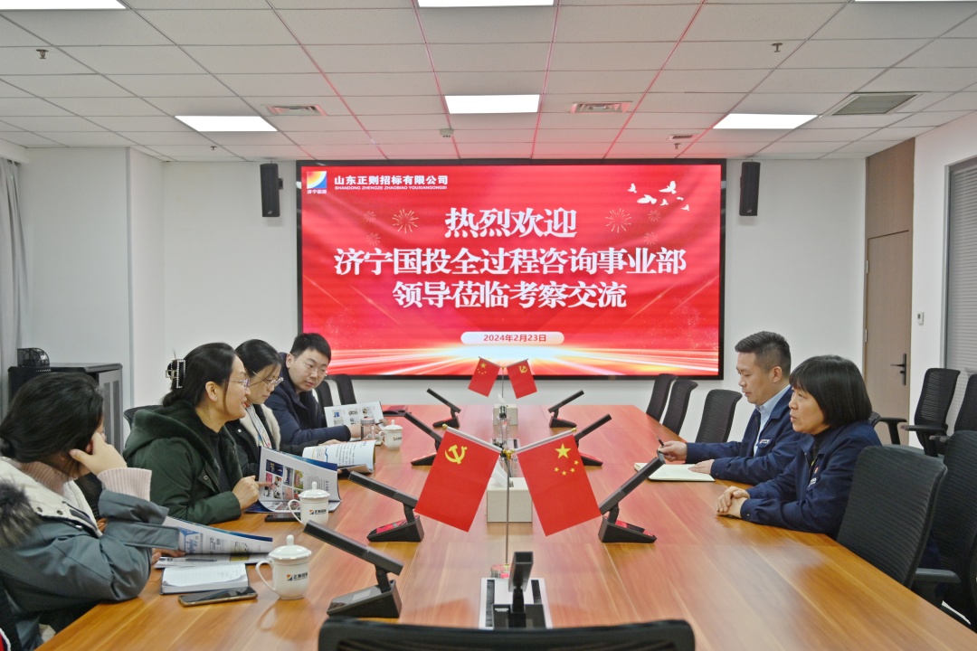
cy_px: 326
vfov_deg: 43.0
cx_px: 488
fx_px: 828
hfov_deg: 61.1
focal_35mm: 30
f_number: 4
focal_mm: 30.5
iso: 360
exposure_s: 1/250
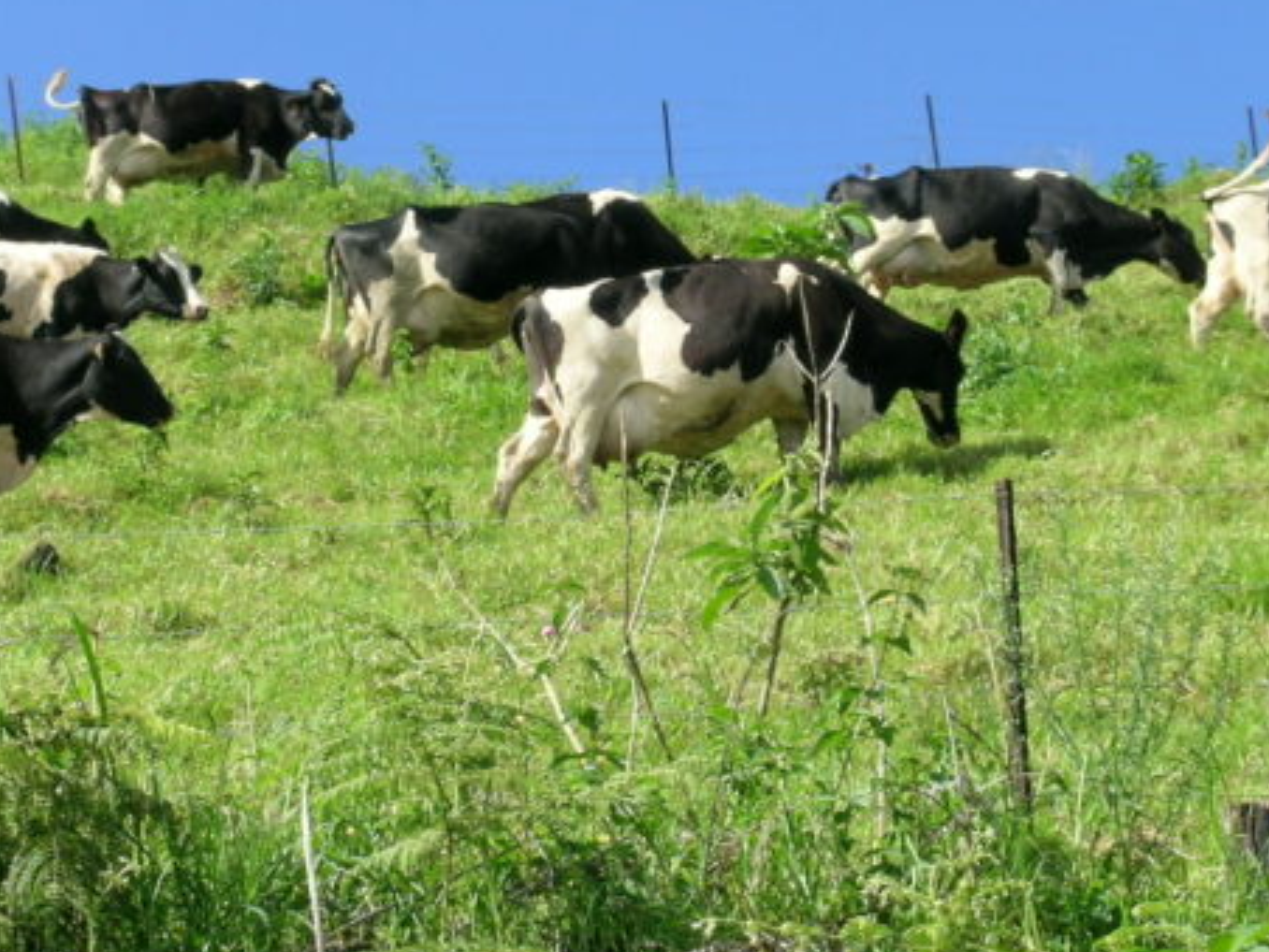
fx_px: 4362
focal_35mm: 119
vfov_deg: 12.4
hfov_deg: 16.5
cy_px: 410
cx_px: 525
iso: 50
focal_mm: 14.5
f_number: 6.9
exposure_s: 1/178
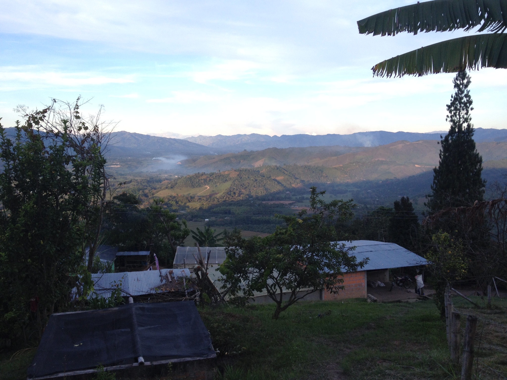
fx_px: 513
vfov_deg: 40.7
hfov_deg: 52.6
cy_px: 190
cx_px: 254
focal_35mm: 35
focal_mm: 4.28
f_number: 2.4
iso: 50
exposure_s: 1/297
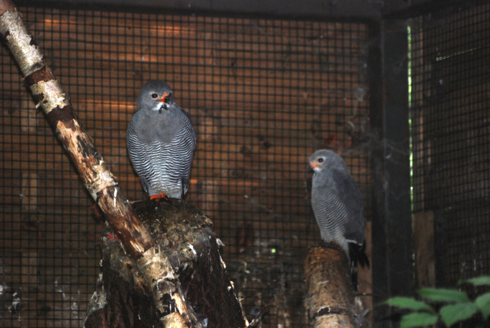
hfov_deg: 6.2
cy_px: 164
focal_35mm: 330
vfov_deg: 4.2
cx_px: 245
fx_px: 4496
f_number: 5.3
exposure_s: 1/60
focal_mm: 220
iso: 400
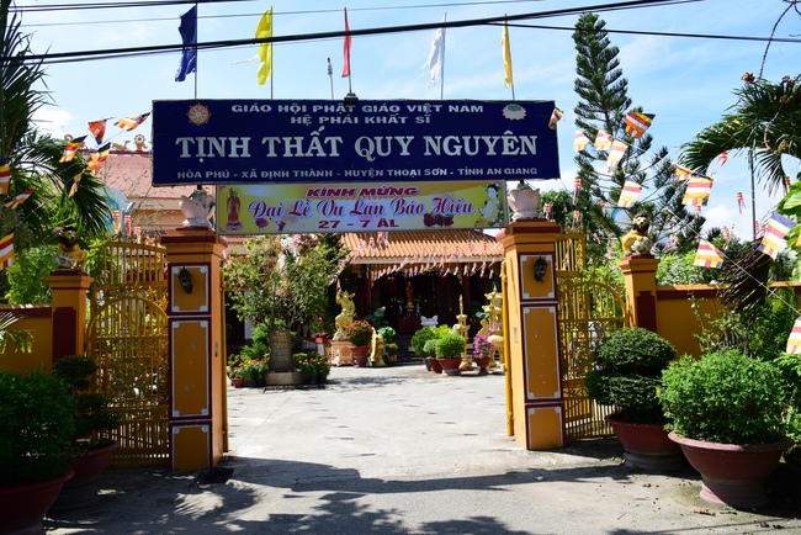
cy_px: 268
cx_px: 400
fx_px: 534
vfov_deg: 53.2
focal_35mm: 24
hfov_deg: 73.7
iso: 100
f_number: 9
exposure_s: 1/100
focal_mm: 24
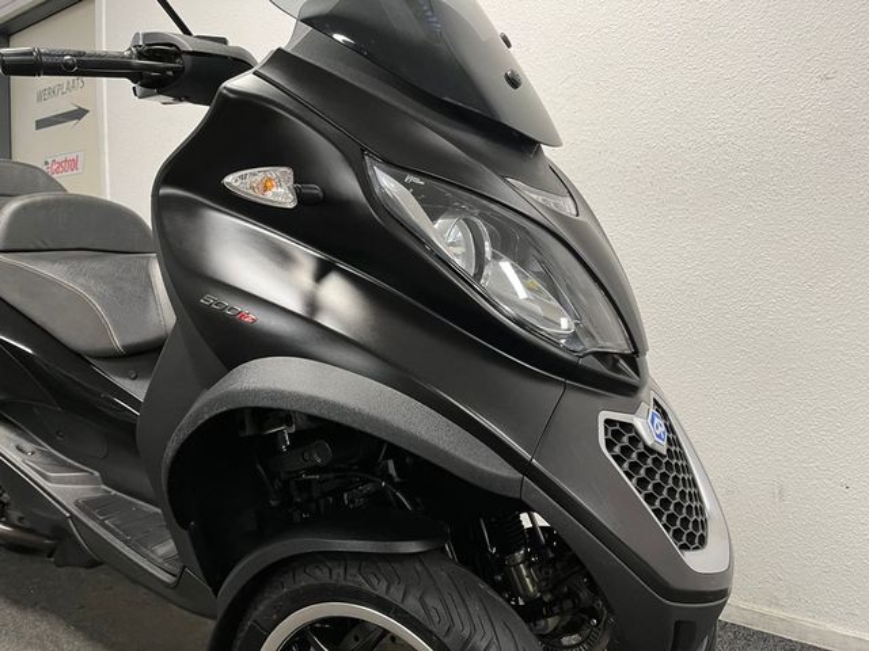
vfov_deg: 53.1
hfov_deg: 67.3
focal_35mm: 26
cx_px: 434
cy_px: 326
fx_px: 653
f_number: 1.6
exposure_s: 1/50
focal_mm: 5.1
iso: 125
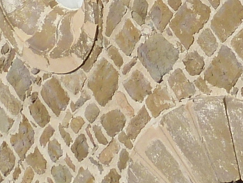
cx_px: 215
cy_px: -243
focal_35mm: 161
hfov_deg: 12.2
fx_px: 1131
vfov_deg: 8.5
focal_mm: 4.4
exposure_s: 1/500
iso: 80
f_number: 5.6
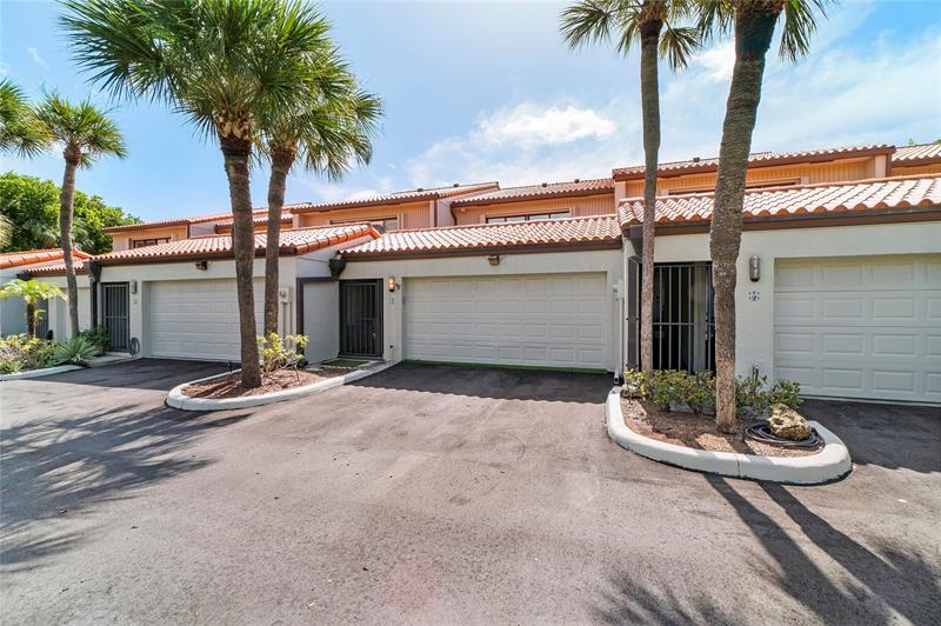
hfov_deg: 100.4
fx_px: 392
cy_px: 313
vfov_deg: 77.2
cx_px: 470
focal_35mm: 15
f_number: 13
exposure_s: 1/125
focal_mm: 10
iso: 100
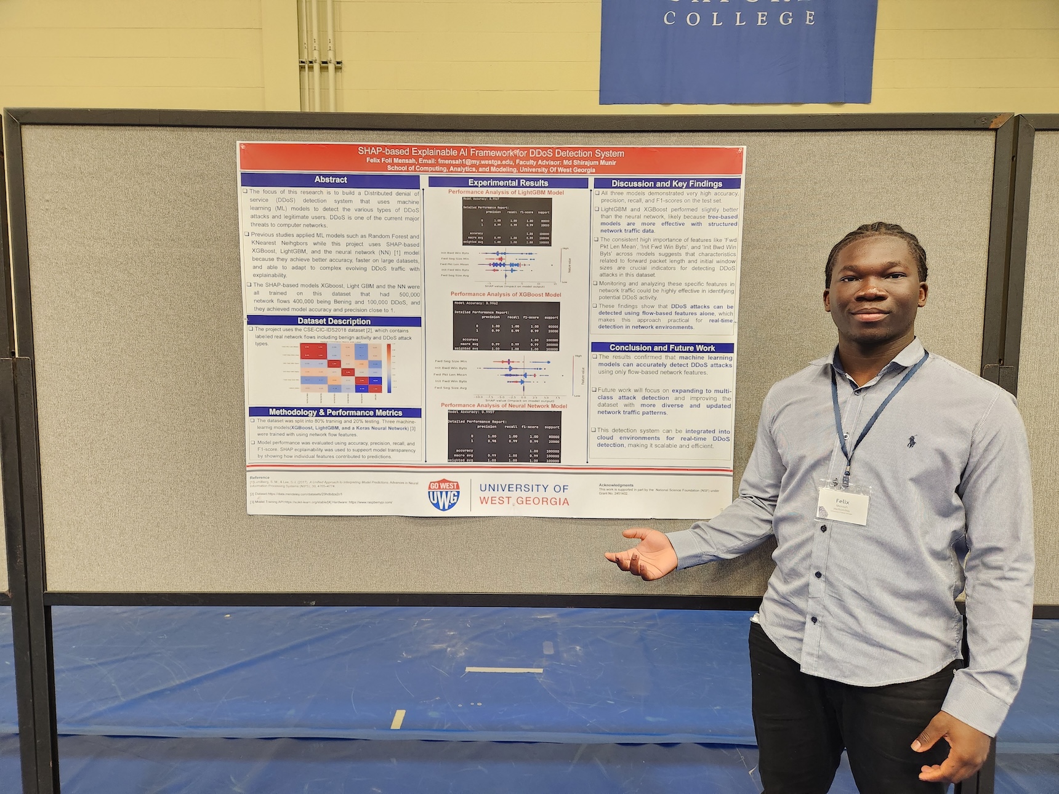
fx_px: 704
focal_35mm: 23
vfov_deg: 58.9
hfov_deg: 73.9
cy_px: 397
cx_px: 530
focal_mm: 5.4
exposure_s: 1/60
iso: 640
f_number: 1.8
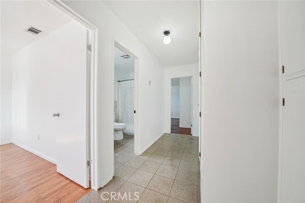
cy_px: 102
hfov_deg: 112.6
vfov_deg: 89.9
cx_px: 152
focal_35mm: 12
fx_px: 102
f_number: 8
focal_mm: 12
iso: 400
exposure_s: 1/25
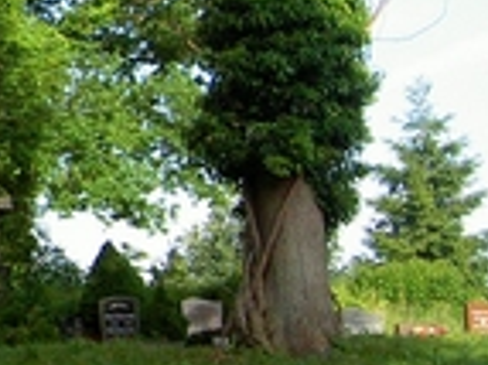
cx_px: -406
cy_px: 44
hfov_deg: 11.2
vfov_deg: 9.0
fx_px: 2310
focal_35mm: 164
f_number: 4.7
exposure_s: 1/640
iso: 200
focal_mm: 8
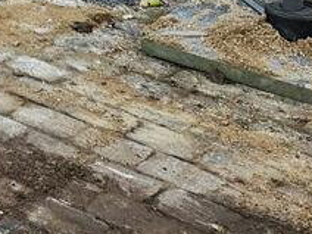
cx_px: -302
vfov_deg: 9.9
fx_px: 1127
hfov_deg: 13.6
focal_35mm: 125
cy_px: -394
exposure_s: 1/190
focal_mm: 5.4
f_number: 1.8
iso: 80
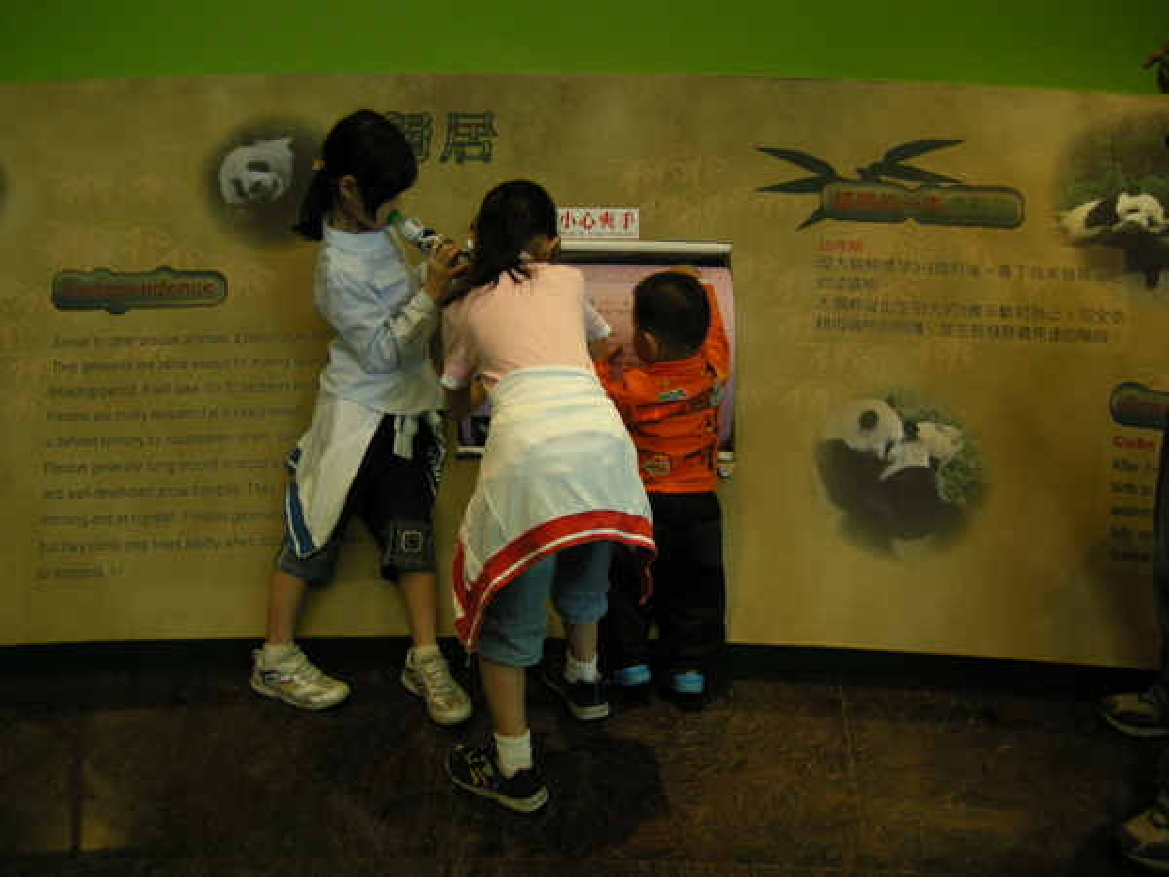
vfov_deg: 39.7
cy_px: 438
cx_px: 584
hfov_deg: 51.4
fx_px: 1216
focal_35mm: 36
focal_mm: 7.5
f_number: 2.7
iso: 200
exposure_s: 1/35.8
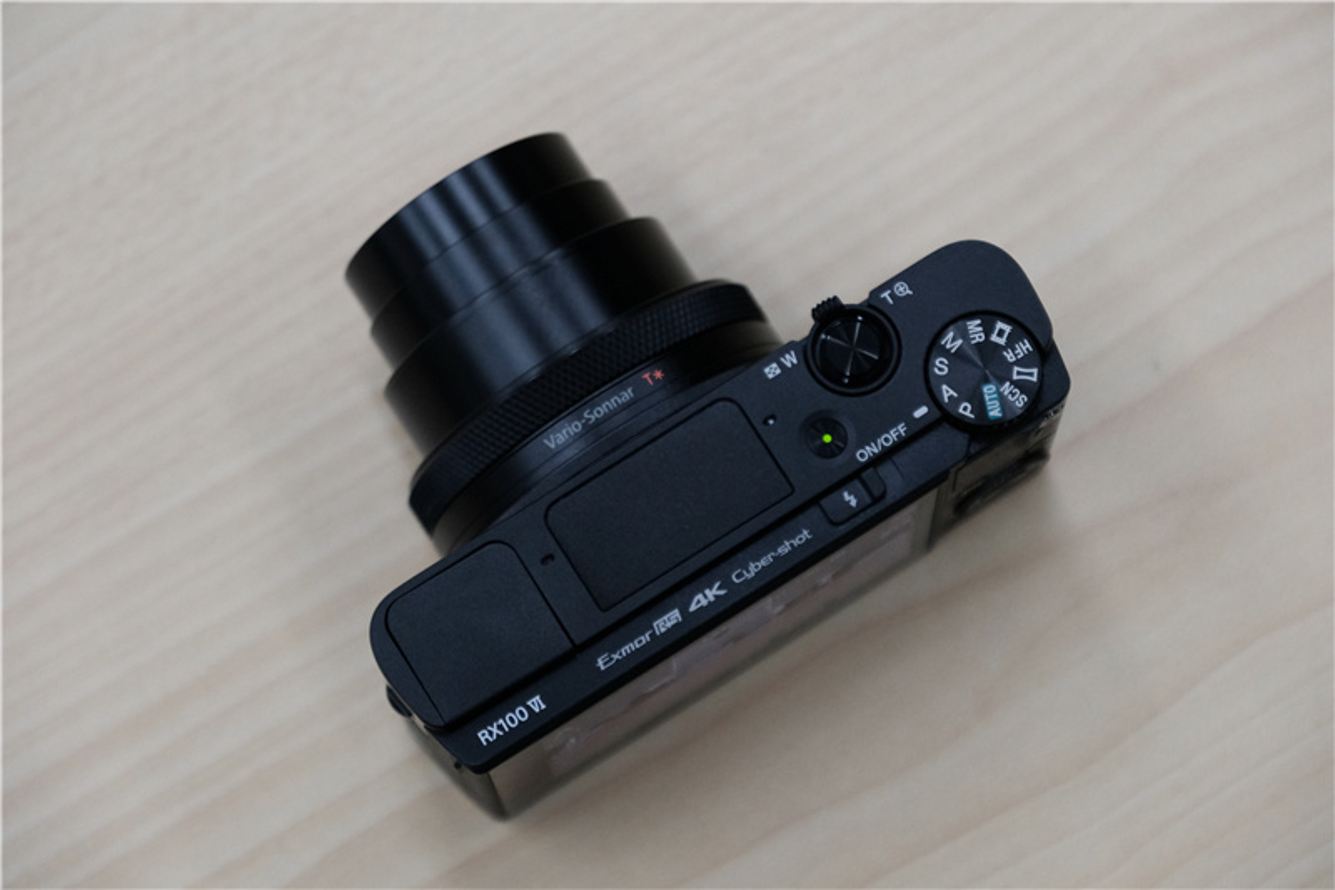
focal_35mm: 125
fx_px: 4634
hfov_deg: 16.4
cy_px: 445
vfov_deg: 11.0
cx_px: 668
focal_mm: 83.3
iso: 2500
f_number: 5.6
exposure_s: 1/120
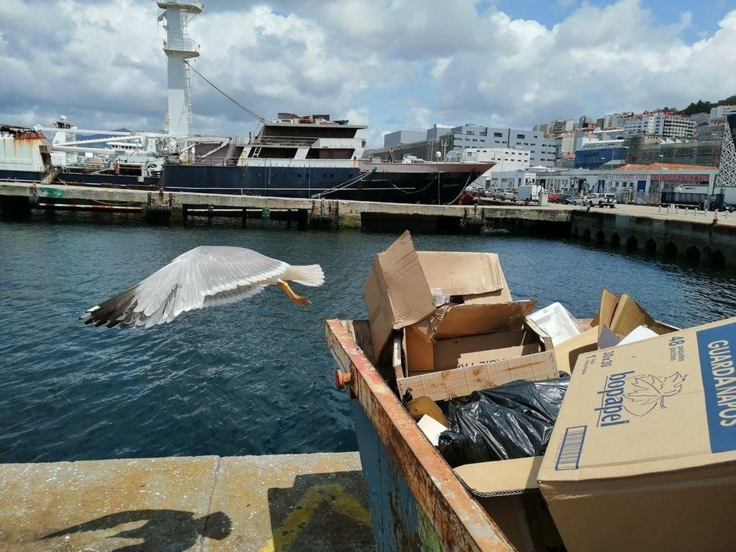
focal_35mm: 27
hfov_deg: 65.3
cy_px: 276
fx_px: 574
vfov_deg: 51.4
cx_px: 368
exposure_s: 1/3040
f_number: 1.8
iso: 50
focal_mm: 3.96
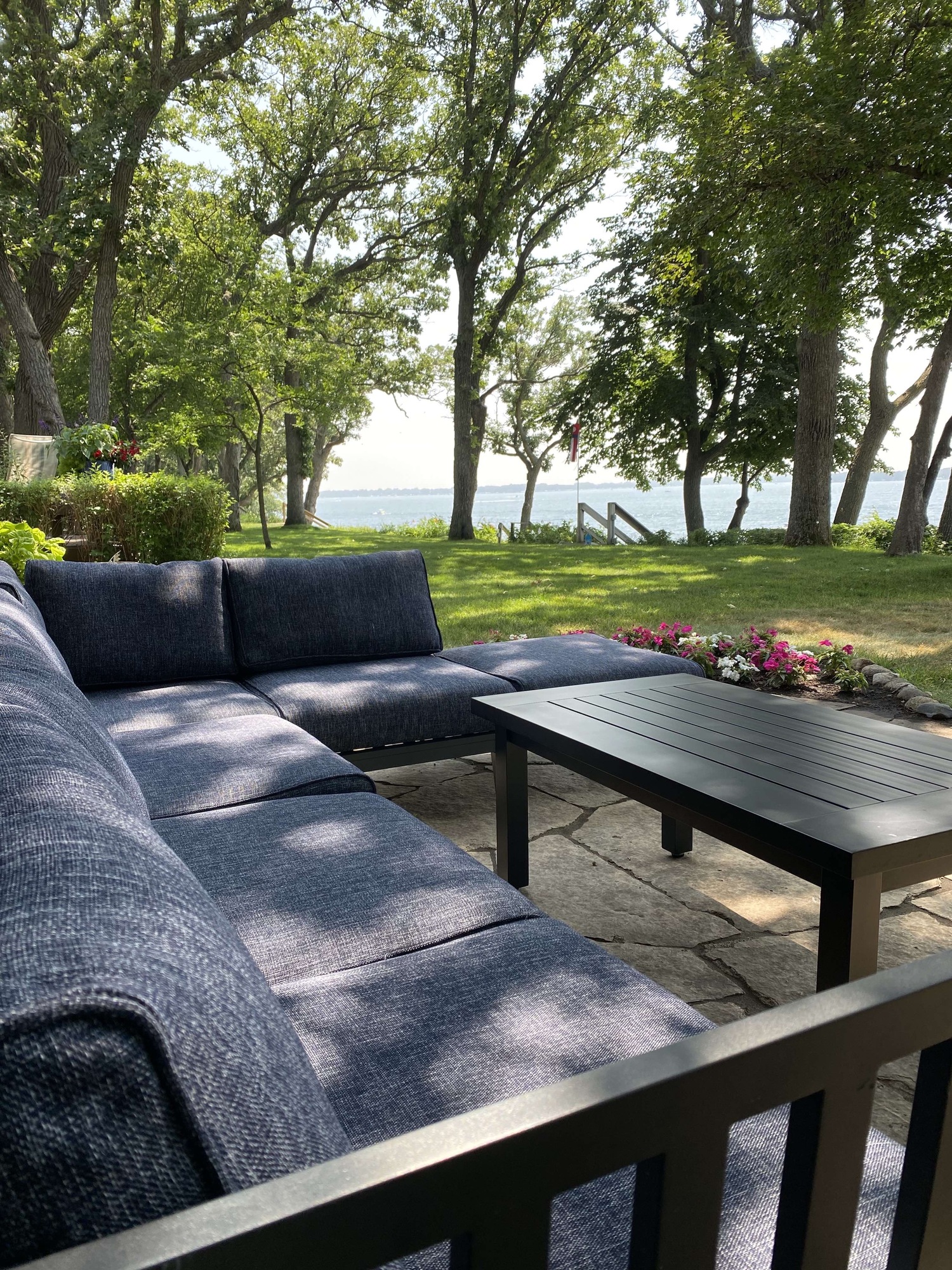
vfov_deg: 67.3
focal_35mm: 26
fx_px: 953
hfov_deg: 53.1
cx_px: 476
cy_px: 635
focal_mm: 4.25
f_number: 1.8
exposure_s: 1/513
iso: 32
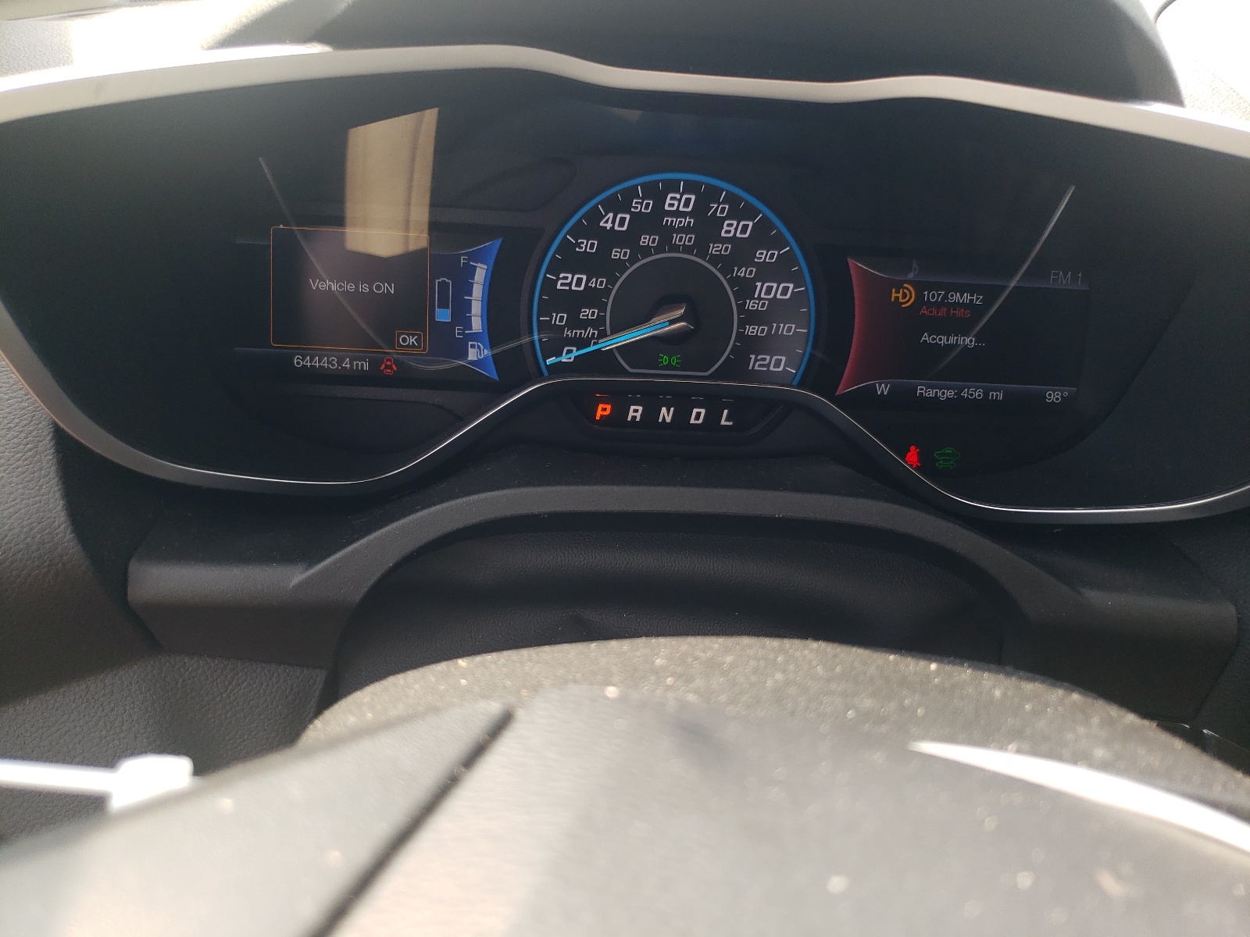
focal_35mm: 26
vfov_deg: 53.1
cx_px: 625
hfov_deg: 67.3
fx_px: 939
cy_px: 468
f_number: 1.5
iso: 50
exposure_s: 1/222
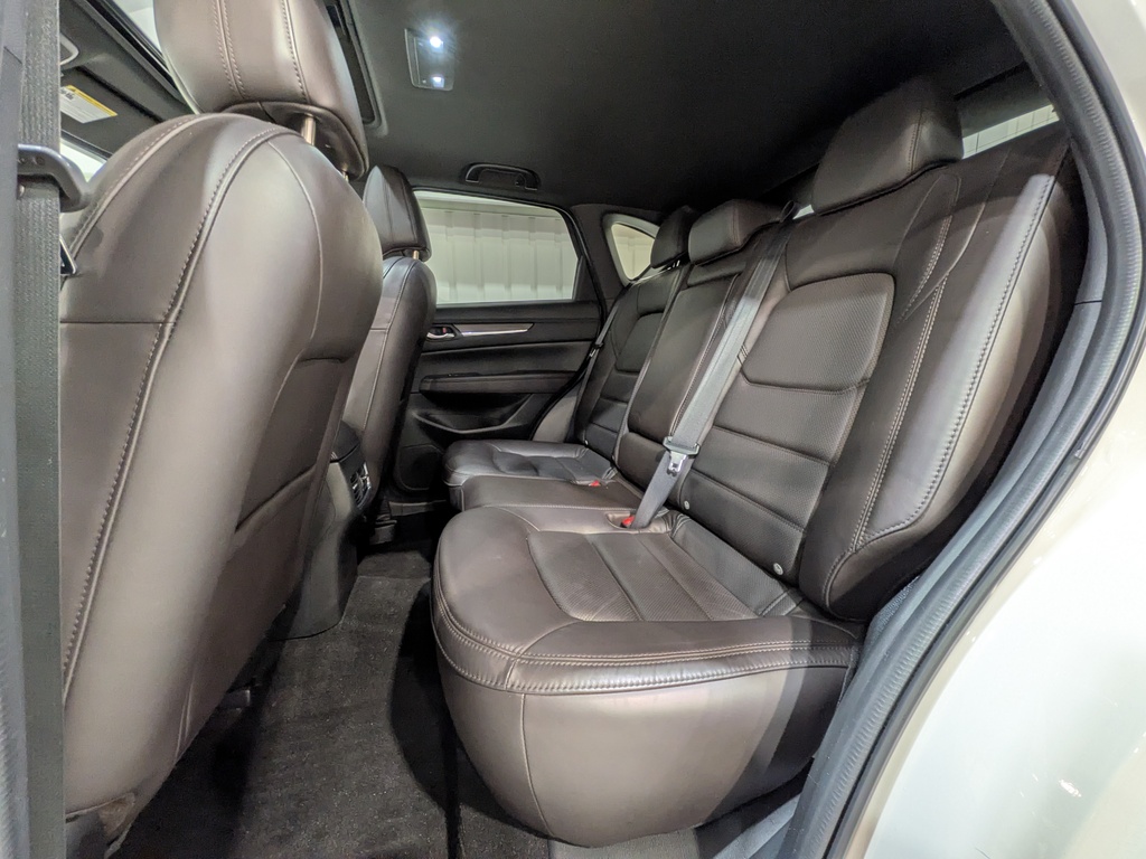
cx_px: 573
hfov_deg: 102.1
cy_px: 430
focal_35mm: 14
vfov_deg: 85.7
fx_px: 463
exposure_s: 1/25
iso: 99
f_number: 2.2
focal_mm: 1.83
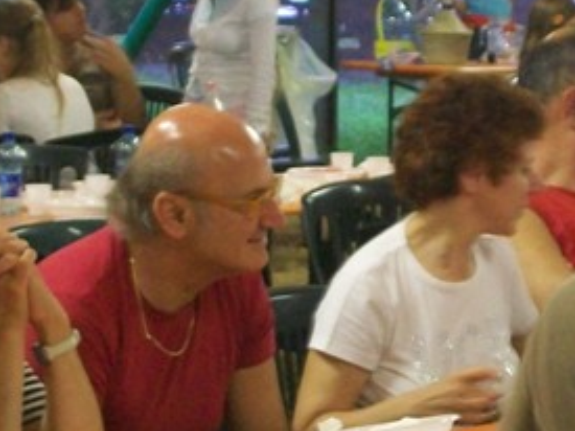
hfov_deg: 9.7
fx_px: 3387
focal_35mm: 204
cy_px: 291
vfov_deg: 7.3
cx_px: 362
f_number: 3.8
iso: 200
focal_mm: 11.6
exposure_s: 1/8
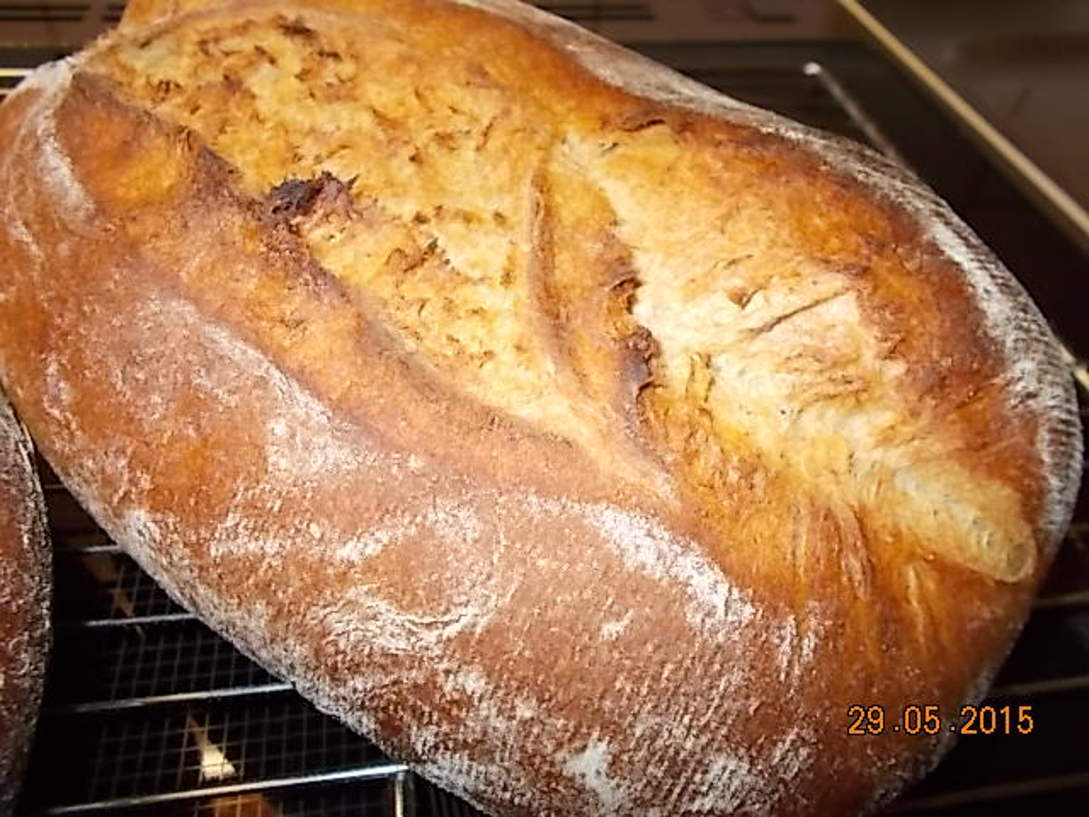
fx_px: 818
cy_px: 408
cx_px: 544
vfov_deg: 53.1
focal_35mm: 26
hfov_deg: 67.3
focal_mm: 4.6
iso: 200
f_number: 3.2
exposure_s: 1/25
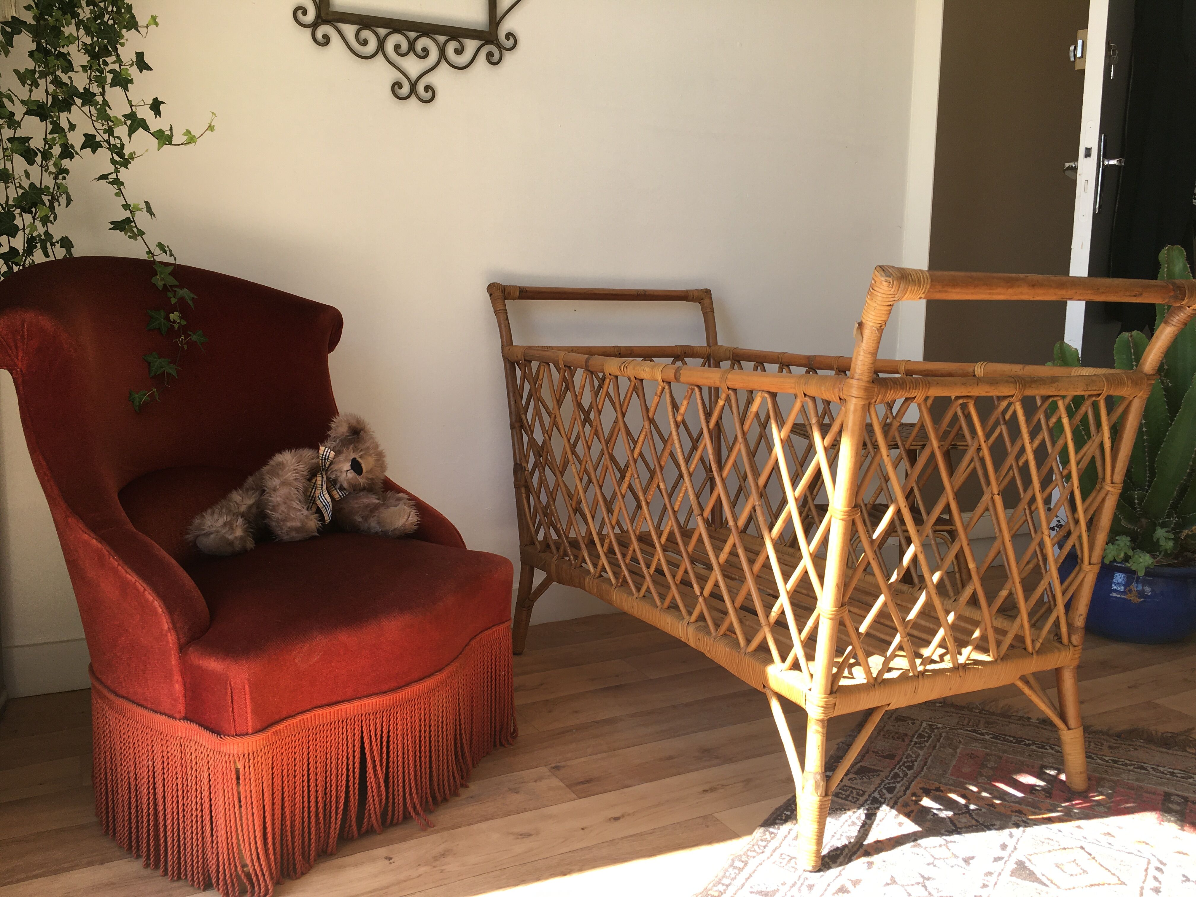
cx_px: 598
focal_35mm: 29
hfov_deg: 61.7
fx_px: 1002
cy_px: 448
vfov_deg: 48.2
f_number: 2.2
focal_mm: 4.15
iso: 25
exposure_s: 1/203
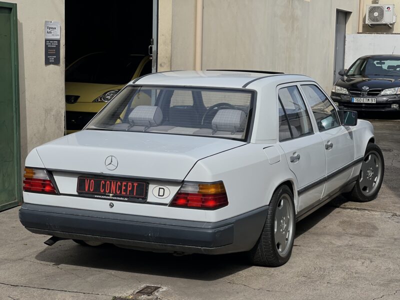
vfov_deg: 19.1
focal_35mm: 77
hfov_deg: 25.3
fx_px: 890
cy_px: 150
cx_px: 200
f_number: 2.8
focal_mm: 9
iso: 32
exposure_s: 1/797
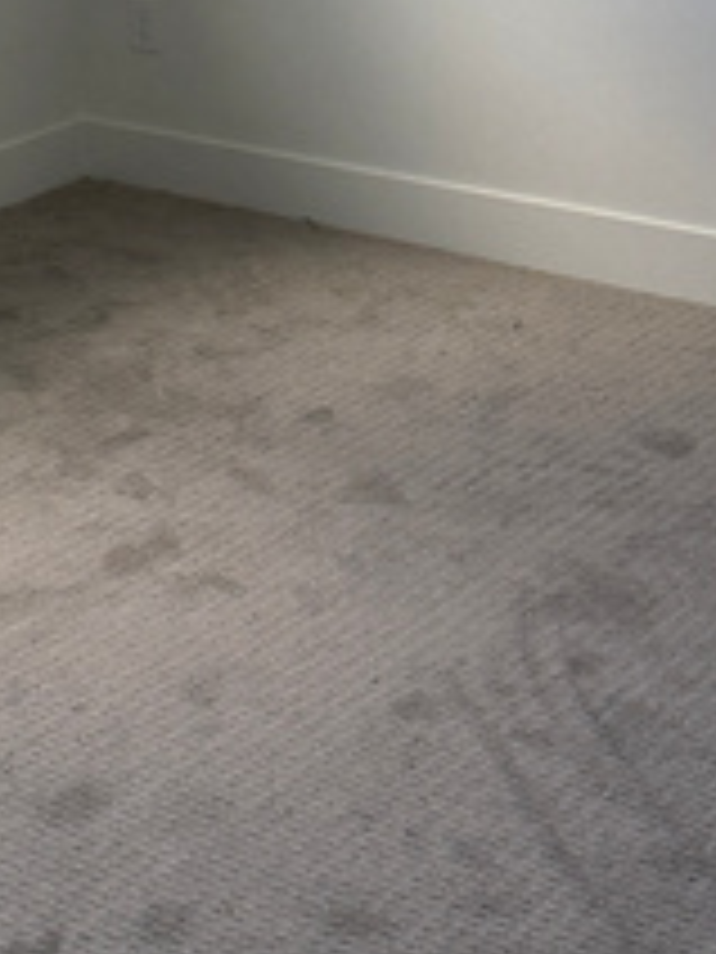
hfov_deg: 15.8
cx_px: -306
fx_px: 2399
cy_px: -90
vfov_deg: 21.4
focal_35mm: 87
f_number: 1.78
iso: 200
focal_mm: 6.76
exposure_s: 1/218
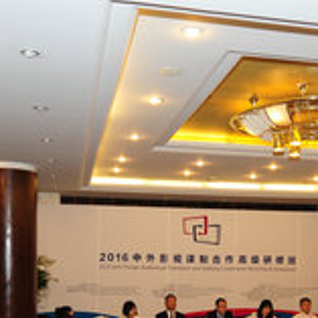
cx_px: 205
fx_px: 540
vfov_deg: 31.6
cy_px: 270
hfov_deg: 32.6
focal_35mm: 52
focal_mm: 16
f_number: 5.6
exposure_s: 1/125
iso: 1250
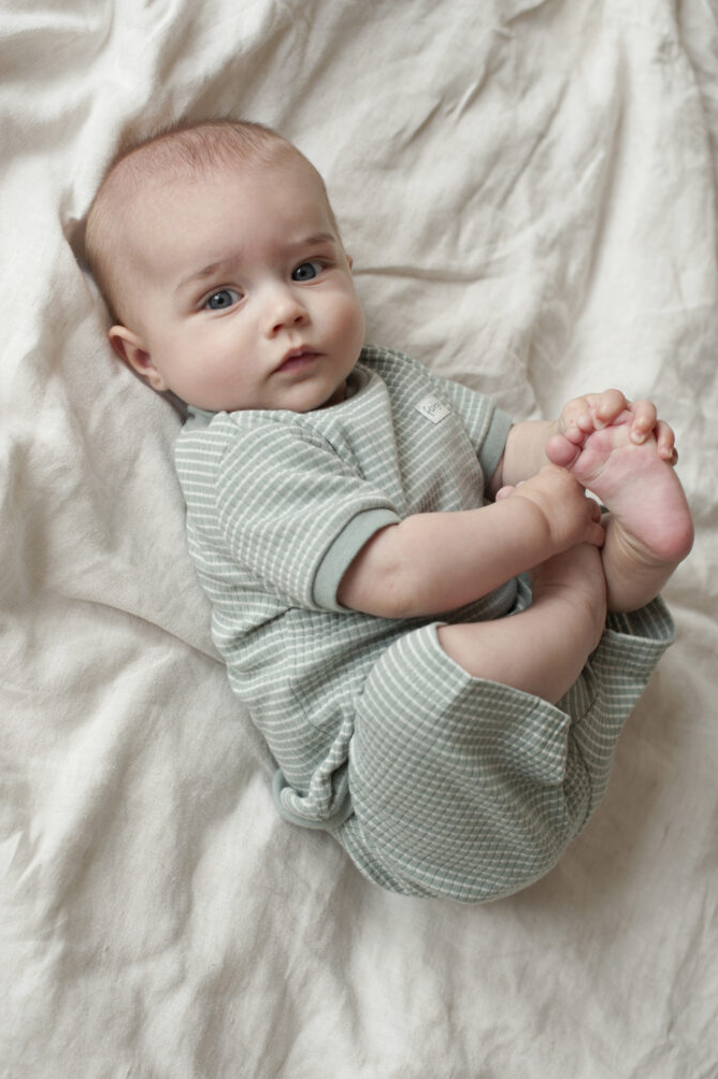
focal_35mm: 51
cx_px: 365
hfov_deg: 26.4
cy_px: 540
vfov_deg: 38.9
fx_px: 1528
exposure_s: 1/125
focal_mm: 50
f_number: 5
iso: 640
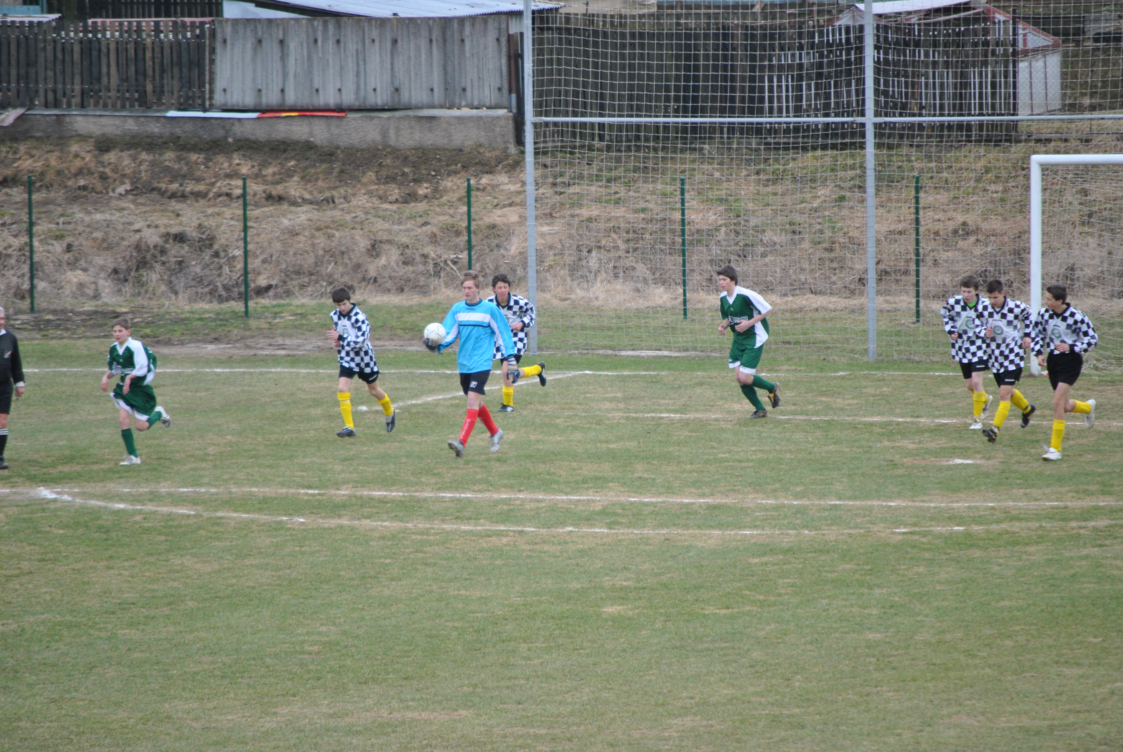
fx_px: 9370
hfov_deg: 6.9
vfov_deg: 4.6
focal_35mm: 300
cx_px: 562
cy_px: 376
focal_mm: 200
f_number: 5.6
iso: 400
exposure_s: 1/320
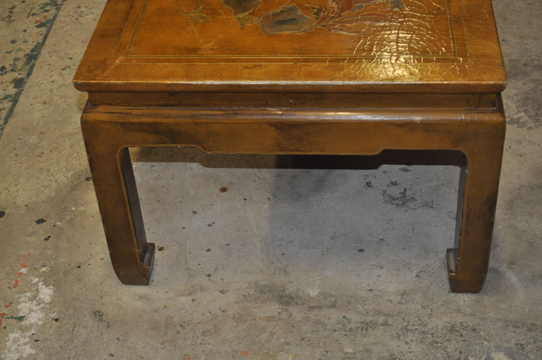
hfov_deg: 33.4
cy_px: 180
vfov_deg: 22.6
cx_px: 271
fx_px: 902
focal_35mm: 60
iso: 800
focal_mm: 40
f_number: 5.3
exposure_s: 1/60
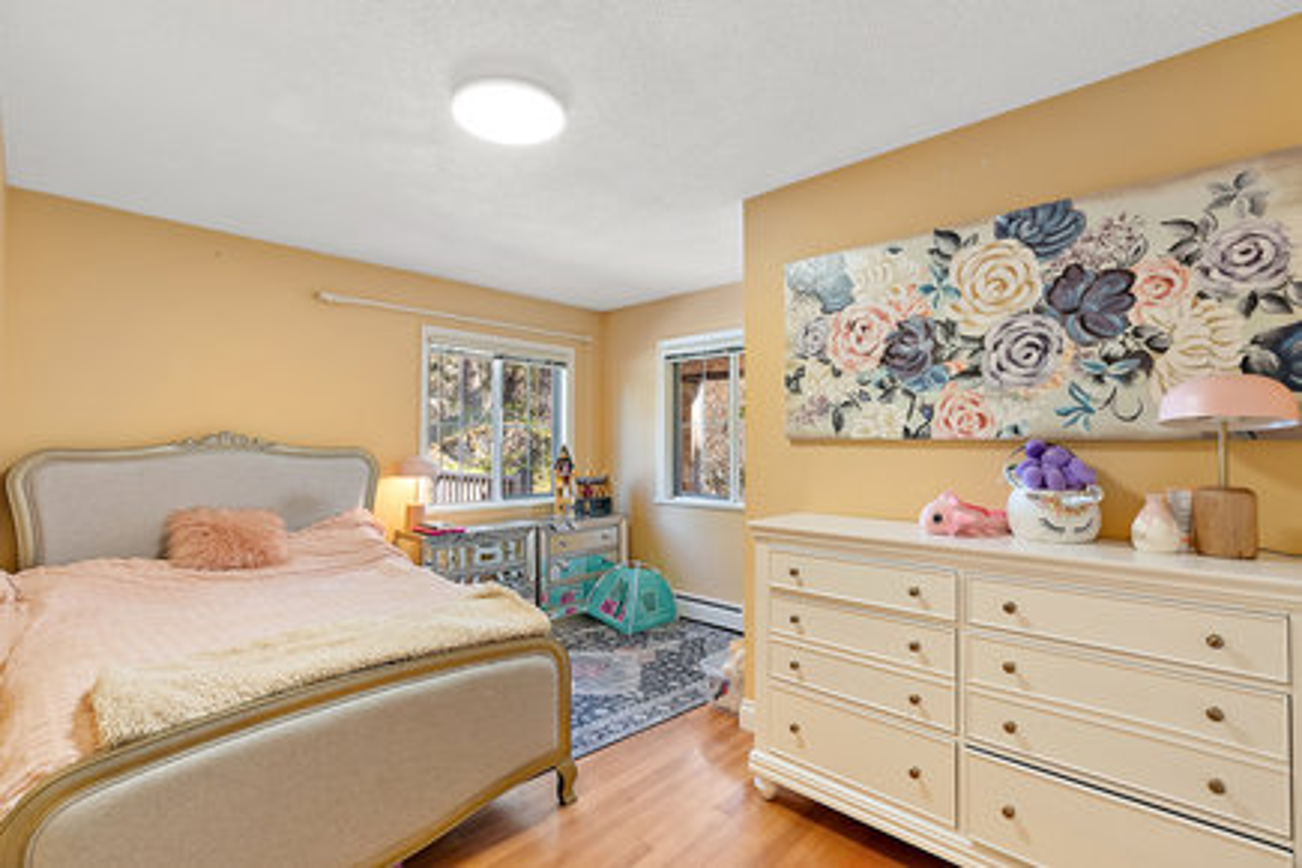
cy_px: 434
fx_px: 579
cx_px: 651
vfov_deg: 73.7
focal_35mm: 16
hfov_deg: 96.7
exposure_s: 1/3
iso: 400
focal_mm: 16
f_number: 7.1
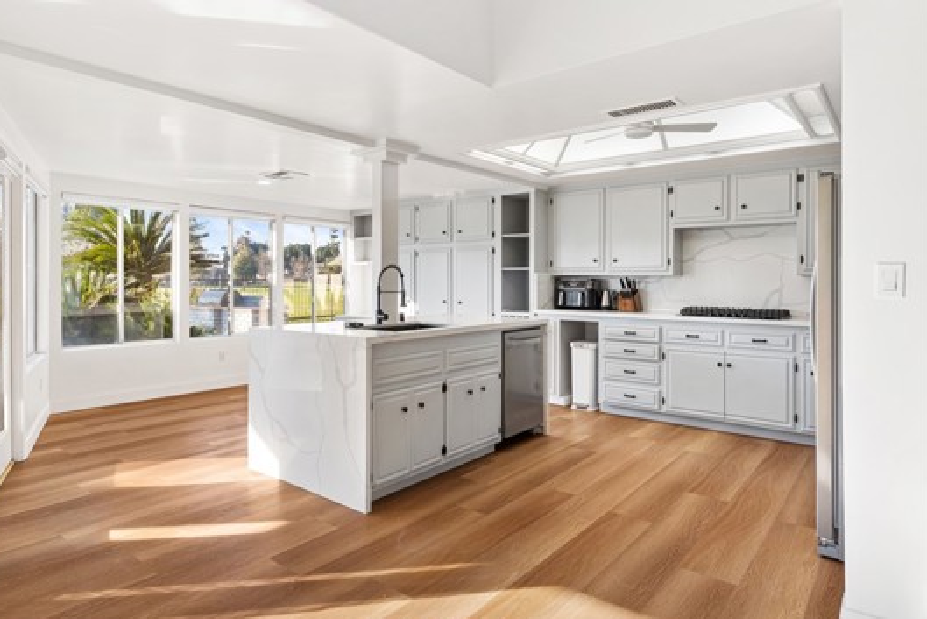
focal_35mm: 23
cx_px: 372
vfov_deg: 55.1
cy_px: 290
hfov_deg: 75.3
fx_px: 592
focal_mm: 19
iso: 400
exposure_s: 1/13
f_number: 6.3
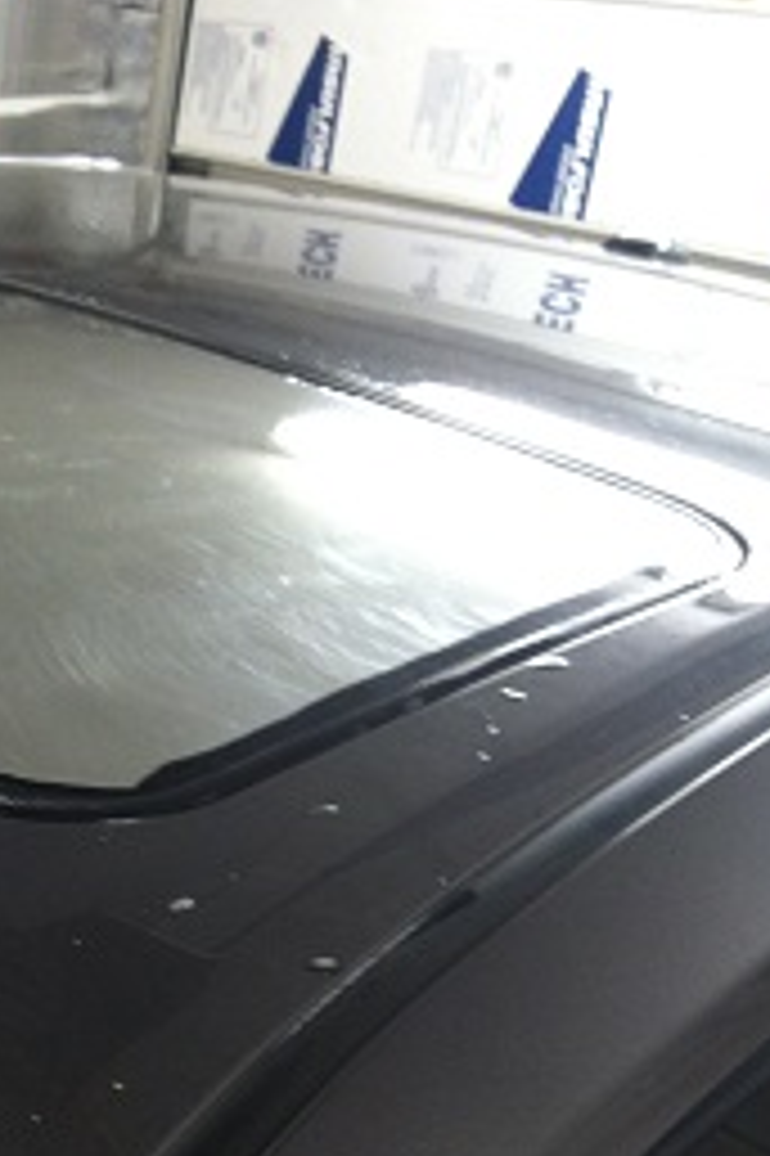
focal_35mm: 65
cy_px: 726
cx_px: -153
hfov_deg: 19.7
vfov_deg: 30.8
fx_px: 2088
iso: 100
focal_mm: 3.85
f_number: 2.8
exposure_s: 1/15
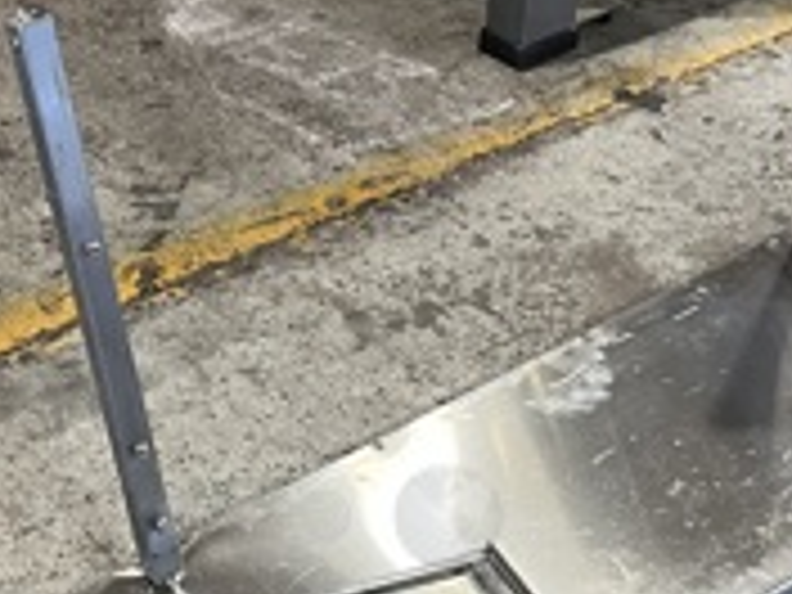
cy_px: 698
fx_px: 2059
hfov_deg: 21.6
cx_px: 184
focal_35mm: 90
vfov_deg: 15.8
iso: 125
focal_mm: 5.7
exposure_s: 1/60
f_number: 1.5
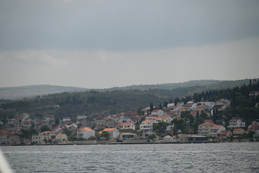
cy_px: 86
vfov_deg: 9.5
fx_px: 1043
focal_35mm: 145
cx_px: 130
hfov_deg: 14.2
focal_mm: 145
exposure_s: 1/1250
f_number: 4.8
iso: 100
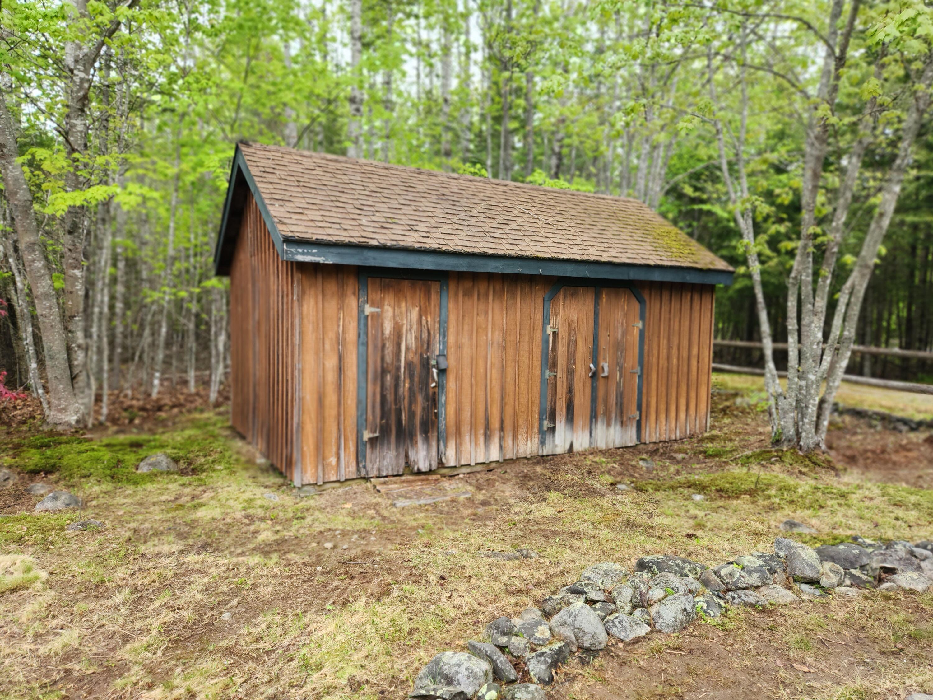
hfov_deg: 73.9
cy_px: 350
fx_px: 620
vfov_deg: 58.9
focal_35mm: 23
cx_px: 466
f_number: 1.8
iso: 200
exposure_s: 1/60
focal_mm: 5.4
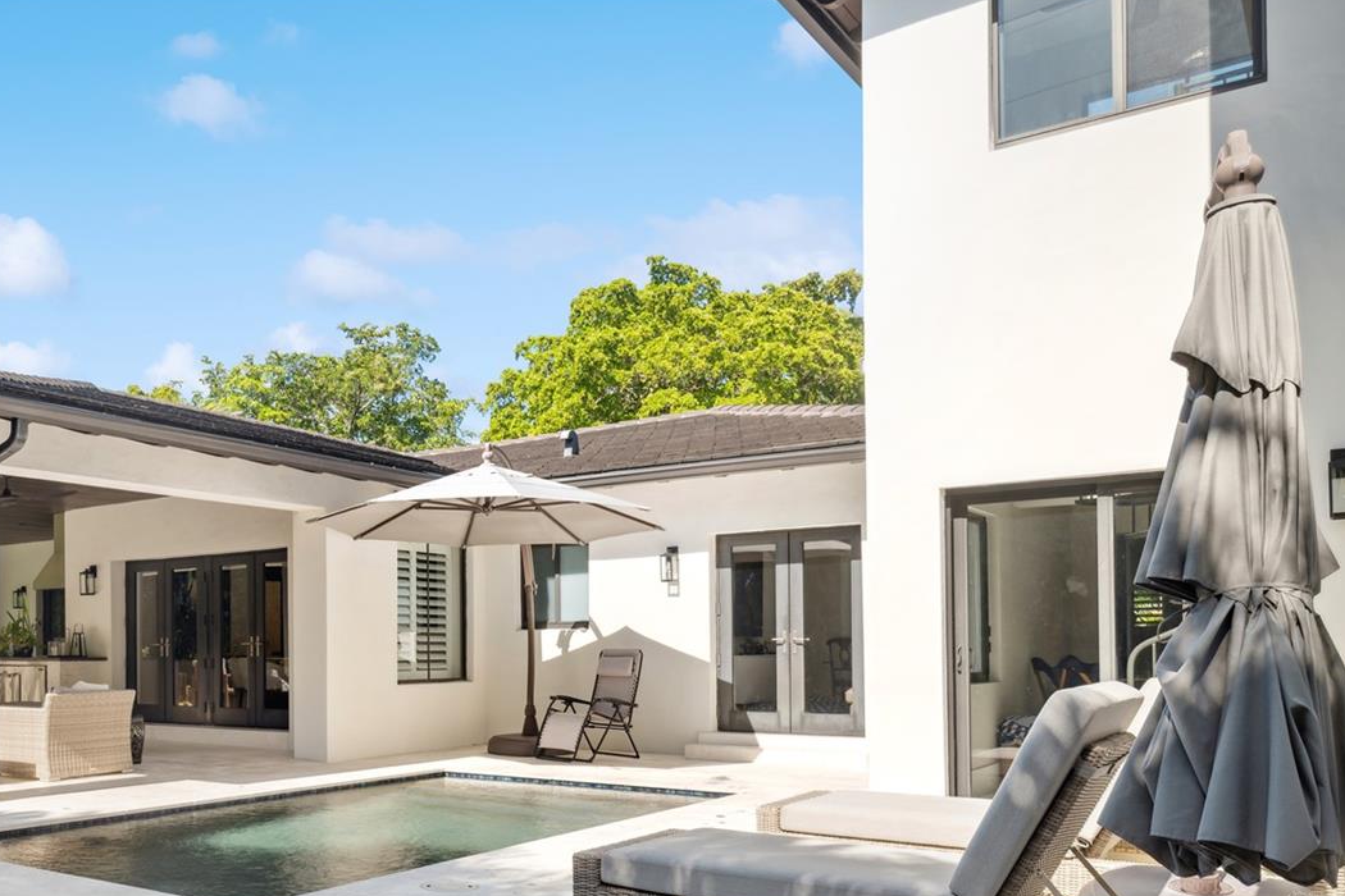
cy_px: 671
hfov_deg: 56.5
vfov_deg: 40.0
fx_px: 1195
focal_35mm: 32
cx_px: 378
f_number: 9
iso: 200
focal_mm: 21
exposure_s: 1/400
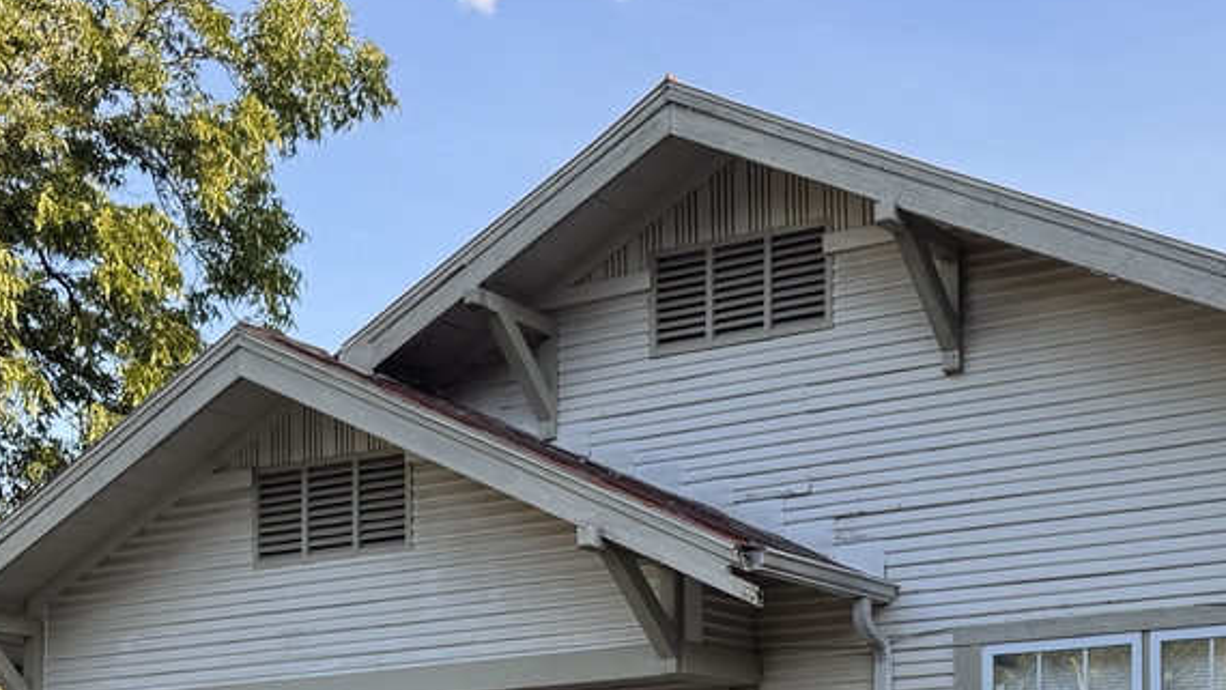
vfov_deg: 17.3
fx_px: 2146
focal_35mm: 66
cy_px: 853
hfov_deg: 31.3
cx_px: 918
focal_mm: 6.76
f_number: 1.78
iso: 80
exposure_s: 1/604
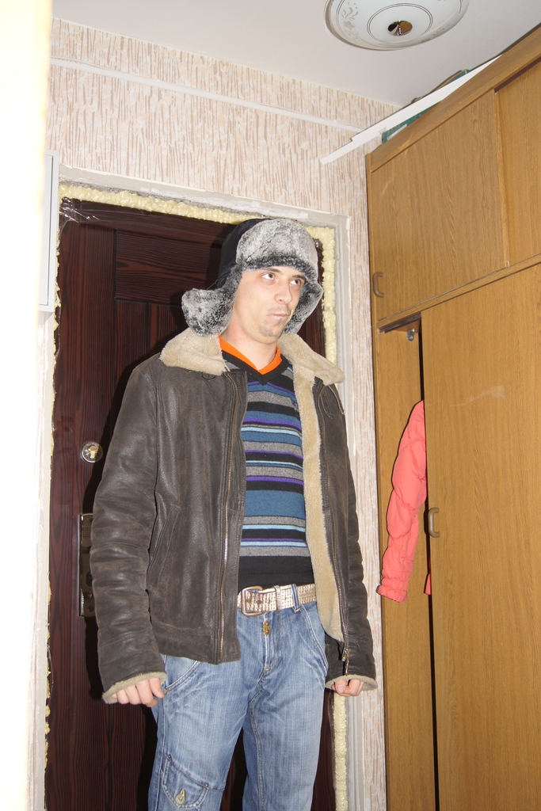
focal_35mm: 36
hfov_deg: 36.9
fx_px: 811
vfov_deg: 53.1
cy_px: 406
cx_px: 270
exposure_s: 1/60
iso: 400
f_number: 4
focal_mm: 24
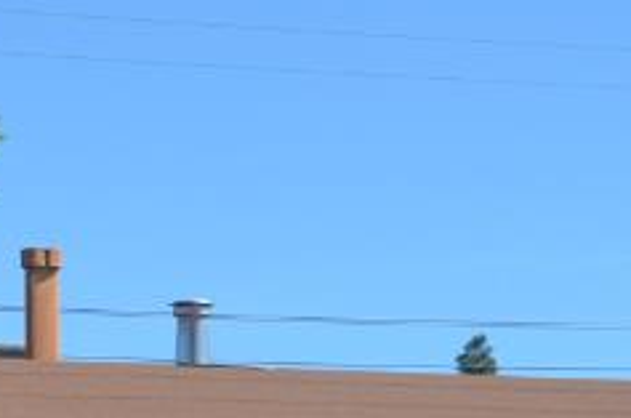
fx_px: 4321
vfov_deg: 5.4
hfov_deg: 8.3
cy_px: 784
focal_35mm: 247
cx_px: 40
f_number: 8
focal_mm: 26
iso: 100
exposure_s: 1/250
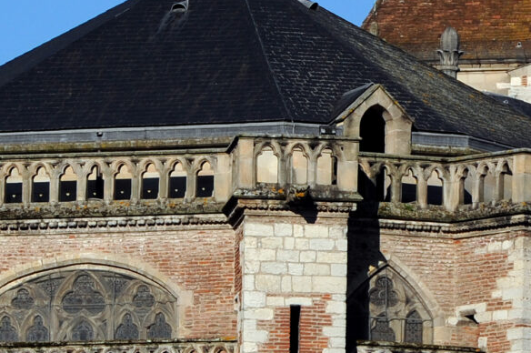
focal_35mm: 701
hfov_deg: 2.9
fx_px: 10328
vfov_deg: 2.0
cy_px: 181
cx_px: 487
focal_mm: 165
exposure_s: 1/1000
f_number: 8
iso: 200
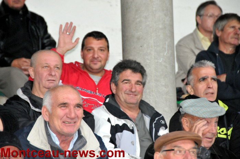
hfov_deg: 8.1
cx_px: 120
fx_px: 1698
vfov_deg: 5.4
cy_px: 80
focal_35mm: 255
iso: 3200
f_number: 5.6
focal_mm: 170
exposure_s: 1/160
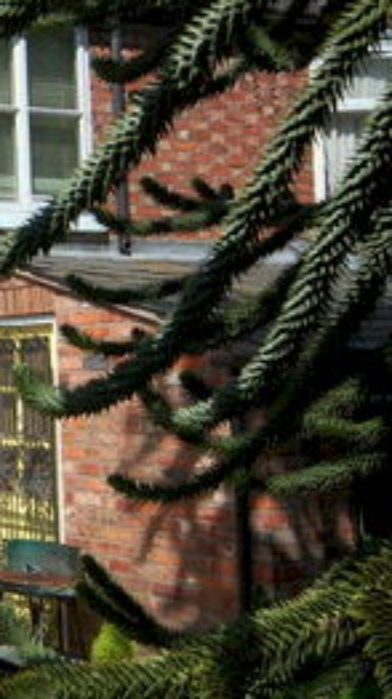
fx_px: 1322
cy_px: 264
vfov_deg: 29.5
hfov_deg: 14.6
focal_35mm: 71
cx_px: -336
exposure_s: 1/250
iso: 200
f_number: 8
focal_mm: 17
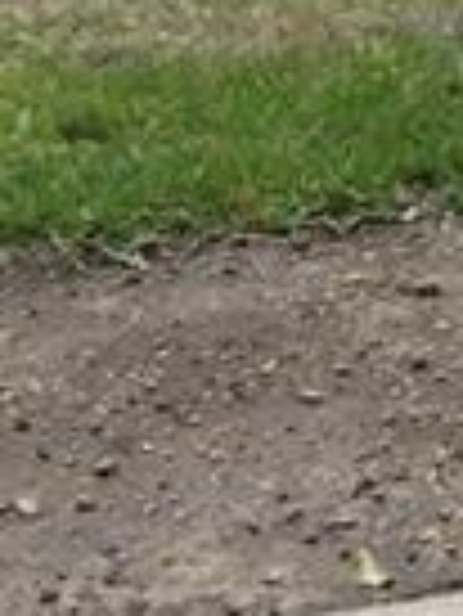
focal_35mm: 185
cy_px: -652
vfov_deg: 9.9
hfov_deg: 7.6
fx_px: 3294
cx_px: 1043
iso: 50
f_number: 2.4
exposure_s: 1/475
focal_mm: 4.12
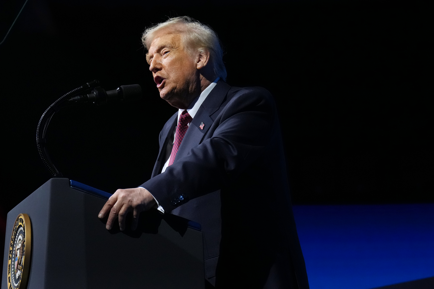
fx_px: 3616
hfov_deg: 6.9
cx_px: 217
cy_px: 144
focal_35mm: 300
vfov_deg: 4.6
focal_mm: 200
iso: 4000
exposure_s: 1/200
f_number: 5.6
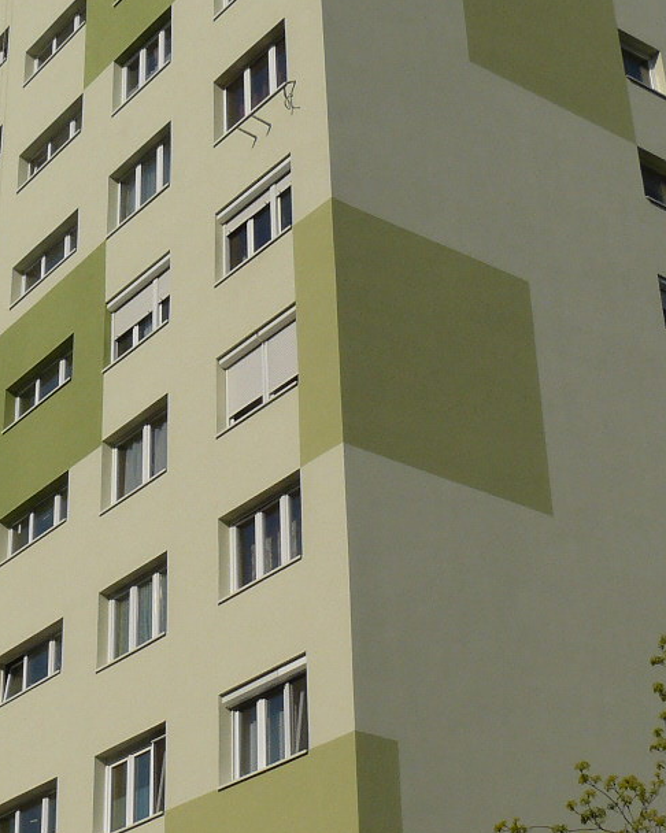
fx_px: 1824
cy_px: 367
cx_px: 53
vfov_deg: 25.7
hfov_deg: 20.2
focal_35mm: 74
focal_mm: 6
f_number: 8
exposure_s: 1/500
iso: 100
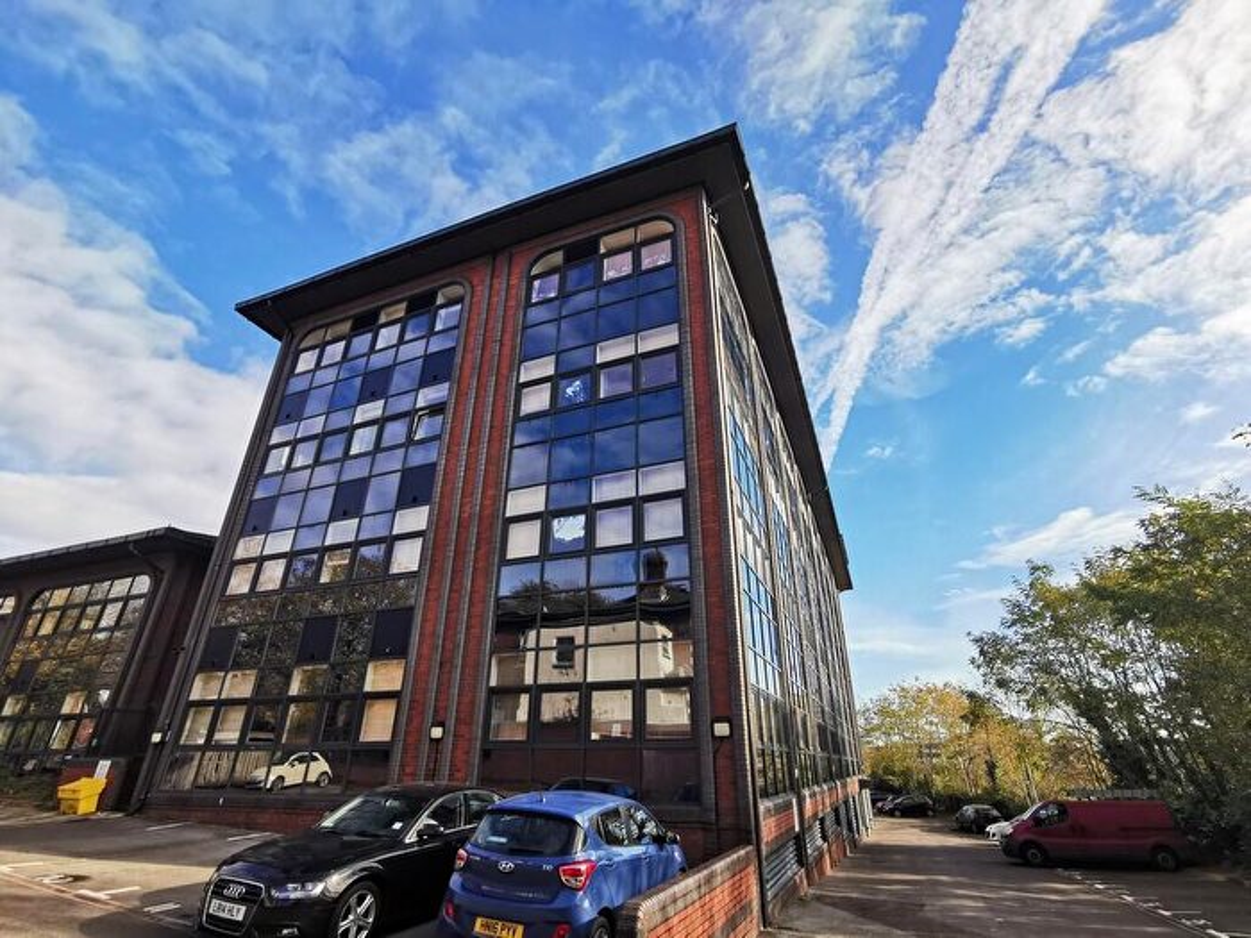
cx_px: 626
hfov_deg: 91.0
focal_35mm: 17
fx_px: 614
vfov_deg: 74.7
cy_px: 469
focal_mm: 2.26
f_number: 2.2
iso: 50
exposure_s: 1/901
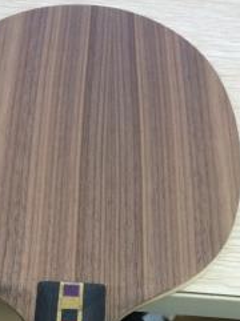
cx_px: 101
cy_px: 294
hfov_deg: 26.9
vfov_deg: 33.5
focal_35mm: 54
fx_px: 501
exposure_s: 1/33
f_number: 2.2
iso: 100
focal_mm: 4.15
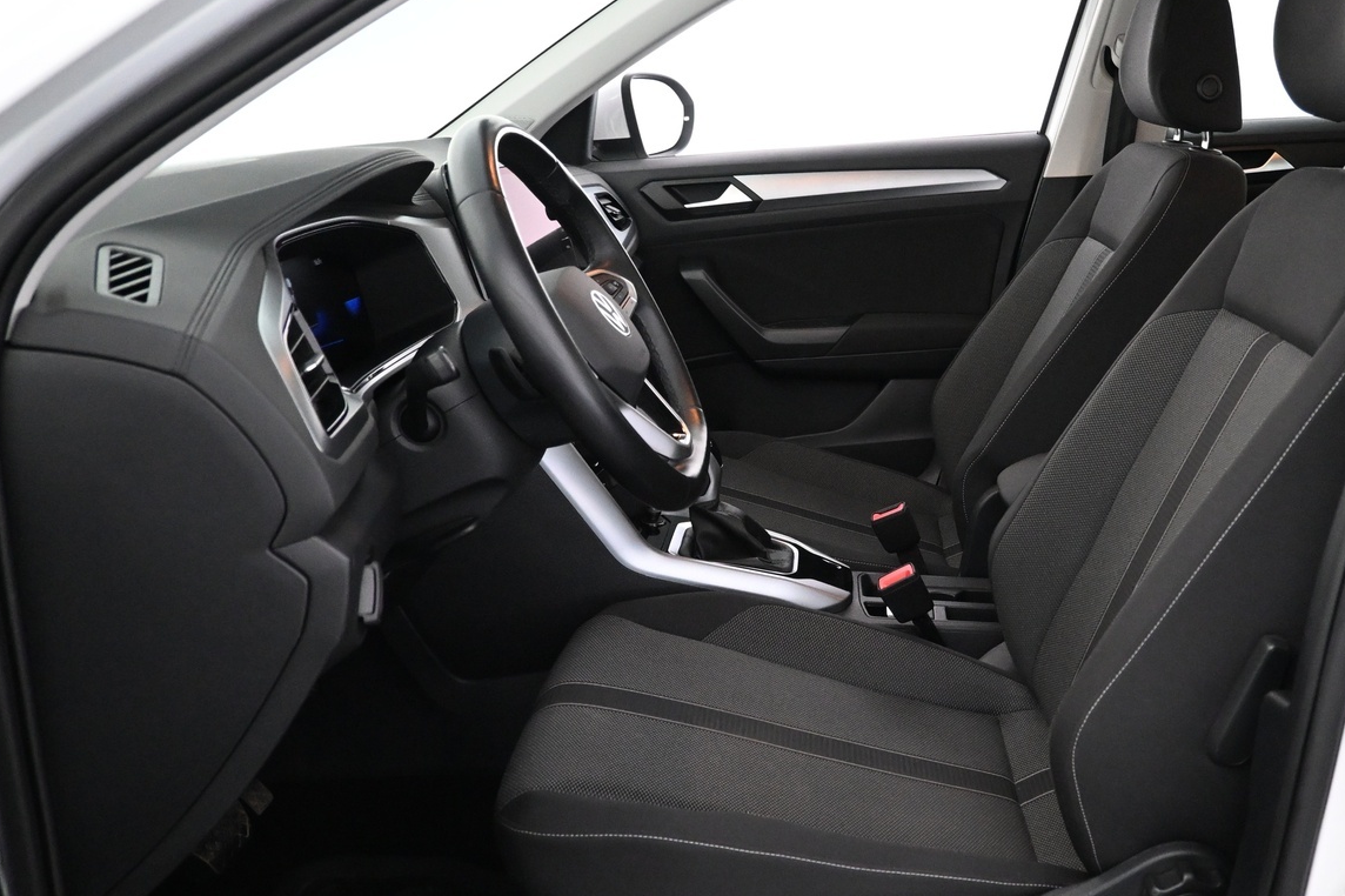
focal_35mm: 34
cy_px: 487
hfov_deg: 54.5
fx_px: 1270
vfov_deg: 38.8
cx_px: 909
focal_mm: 16
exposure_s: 1/60
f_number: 3.5
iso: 3600
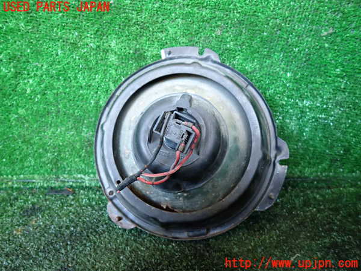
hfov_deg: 69.4
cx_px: 180
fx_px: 261
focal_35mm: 25
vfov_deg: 54.9
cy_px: 136
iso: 320
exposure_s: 1/30
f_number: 2
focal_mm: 4.5
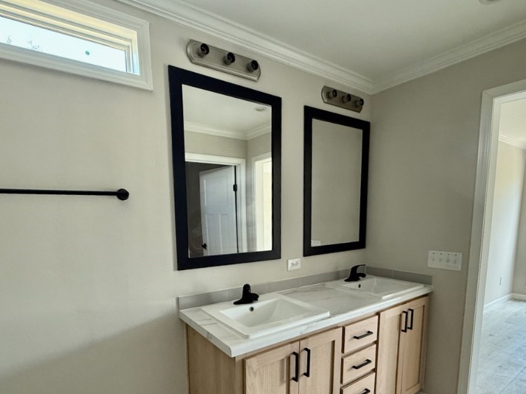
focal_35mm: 19
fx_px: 289
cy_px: 259
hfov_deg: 84.7
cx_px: 258
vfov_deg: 67.0
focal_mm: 2.22
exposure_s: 1/60
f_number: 2.2
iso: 400
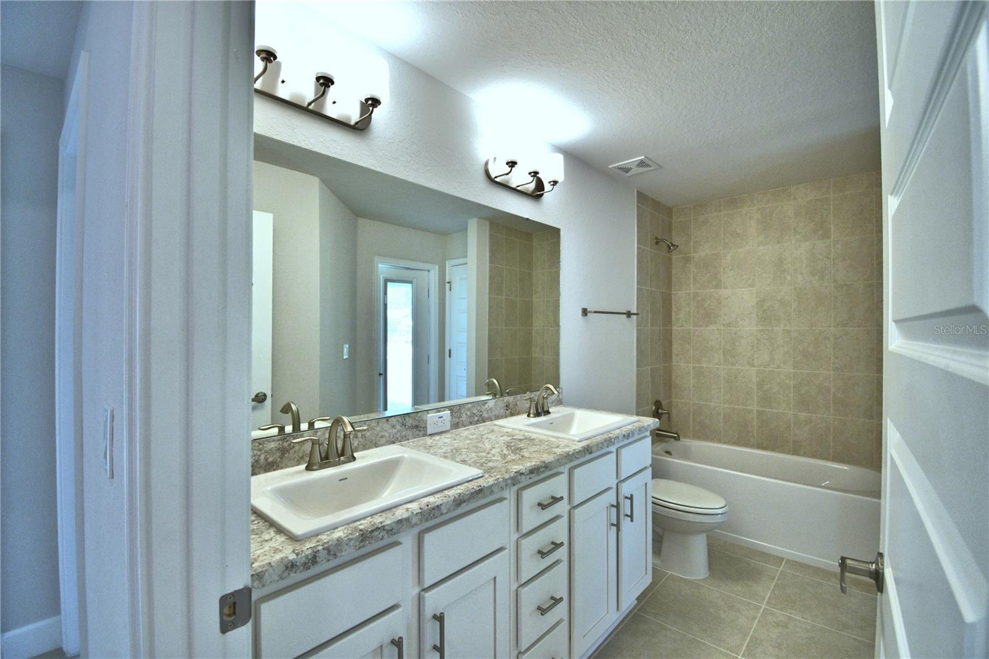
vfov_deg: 77.3
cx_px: 494
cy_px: 330
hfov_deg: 100.4
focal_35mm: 15
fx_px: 412
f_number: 4.5
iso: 360
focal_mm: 10
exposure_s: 1/125
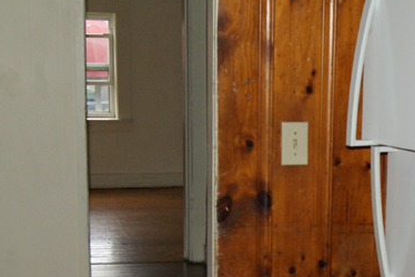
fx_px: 1096
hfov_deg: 20.9
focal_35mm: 95
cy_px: 297
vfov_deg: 14.1
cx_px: 397
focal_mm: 22
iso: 400
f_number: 5.6
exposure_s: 1/60
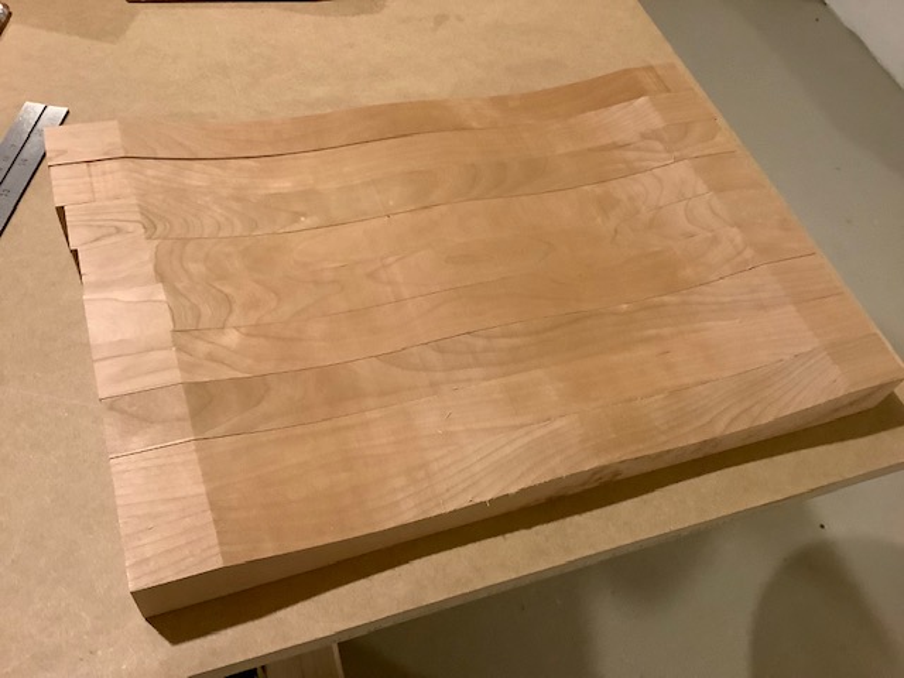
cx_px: 452
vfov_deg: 45.4
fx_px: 810
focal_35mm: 31
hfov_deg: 58.4
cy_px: 339
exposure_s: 1/60
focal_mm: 3.3
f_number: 2.4
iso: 400
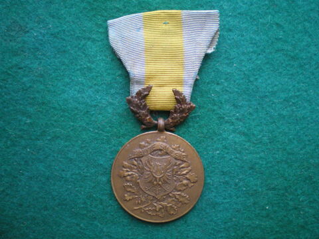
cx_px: 160
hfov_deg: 49.0
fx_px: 350
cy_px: 120
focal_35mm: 38
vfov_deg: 37.7
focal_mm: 6.3
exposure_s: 1/40
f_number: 3.1
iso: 400
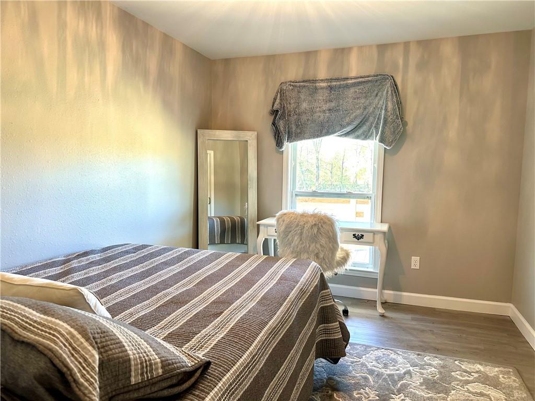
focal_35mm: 24
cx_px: 268
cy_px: 200
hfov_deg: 71.6
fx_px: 371
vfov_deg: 56.8
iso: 160
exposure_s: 1/60
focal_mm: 6.86
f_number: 1.78
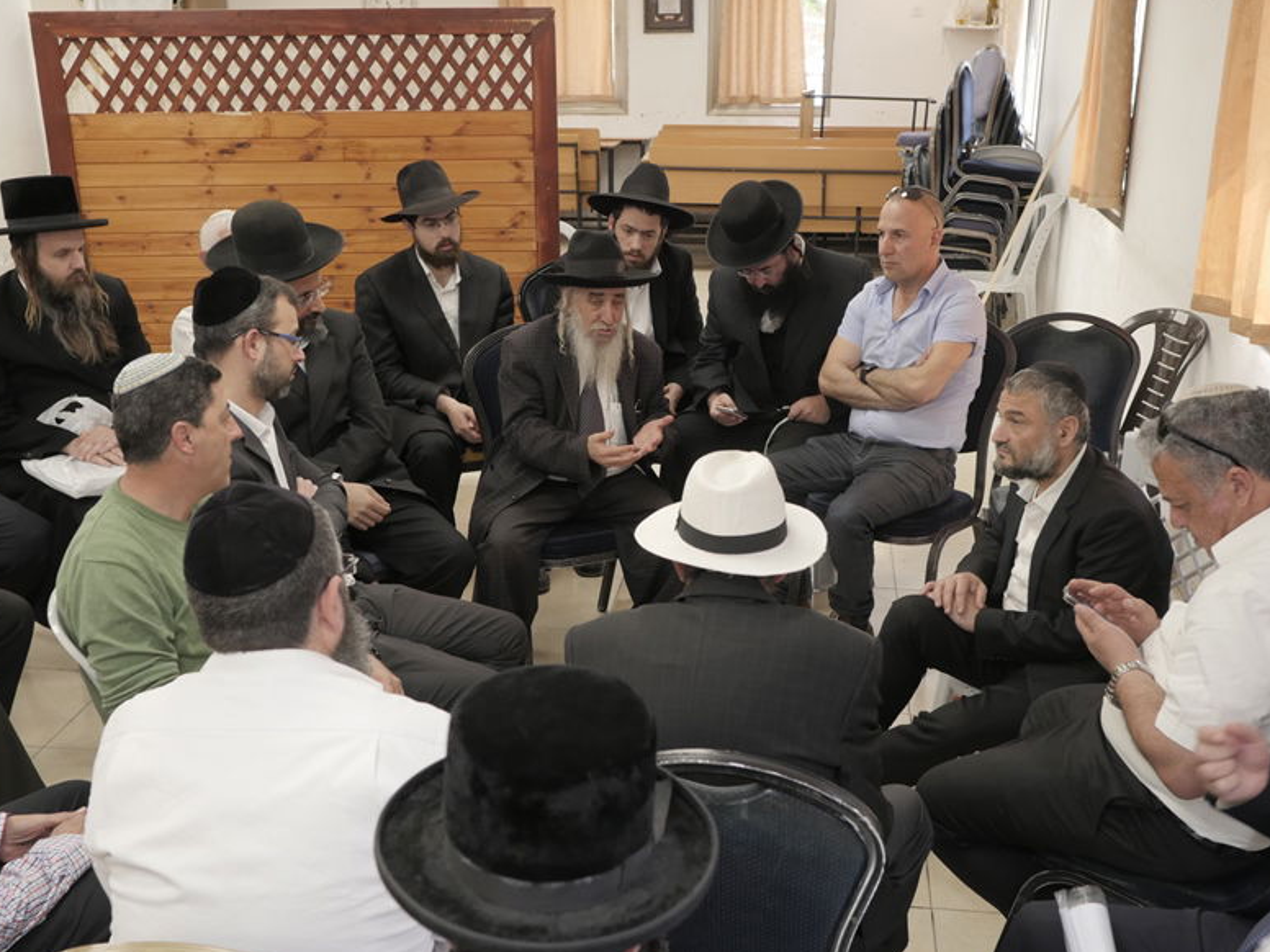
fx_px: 1394
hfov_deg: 49.0
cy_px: 559
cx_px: 625
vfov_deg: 37.6
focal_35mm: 38
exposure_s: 1/160
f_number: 2.8
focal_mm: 16
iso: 640
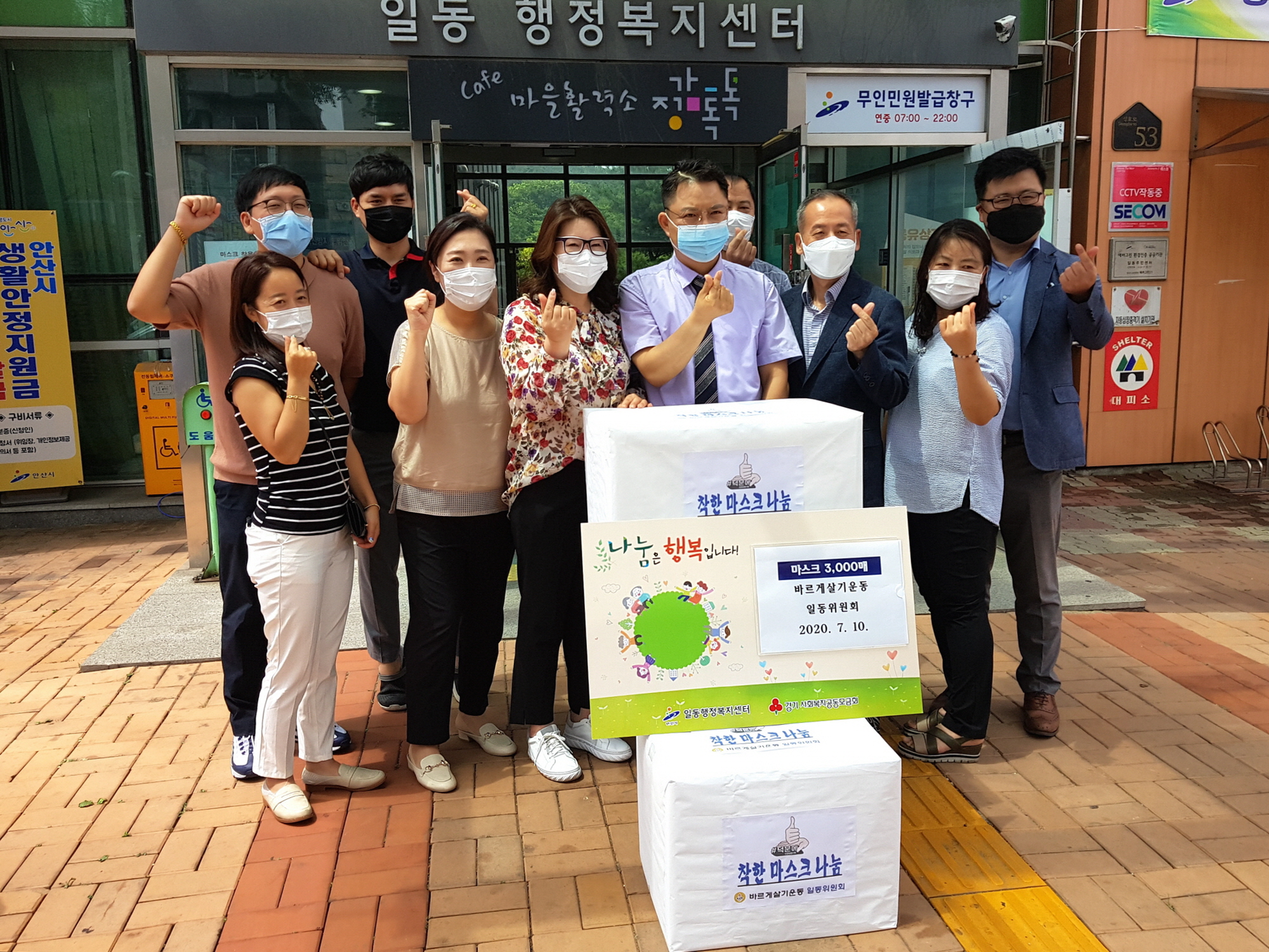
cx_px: 634
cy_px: 476
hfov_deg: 67.3
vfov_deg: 53.1
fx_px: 953
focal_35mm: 26
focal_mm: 4.3
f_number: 1.7
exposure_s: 1/1812
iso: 40
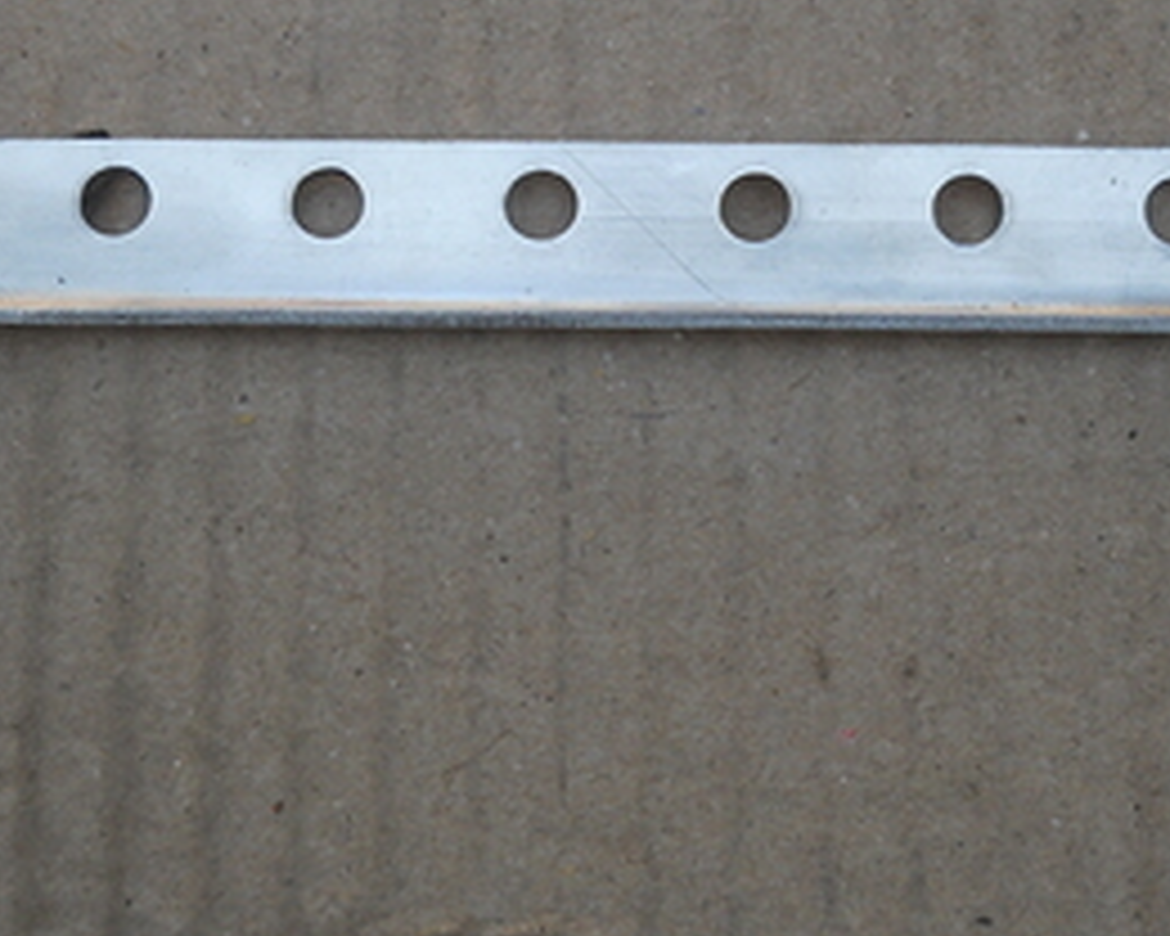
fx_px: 2666
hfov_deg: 24.7
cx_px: 648
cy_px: 263
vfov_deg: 19.8
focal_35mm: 77
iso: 100
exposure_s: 1/250
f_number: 3.1
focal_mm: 6.72
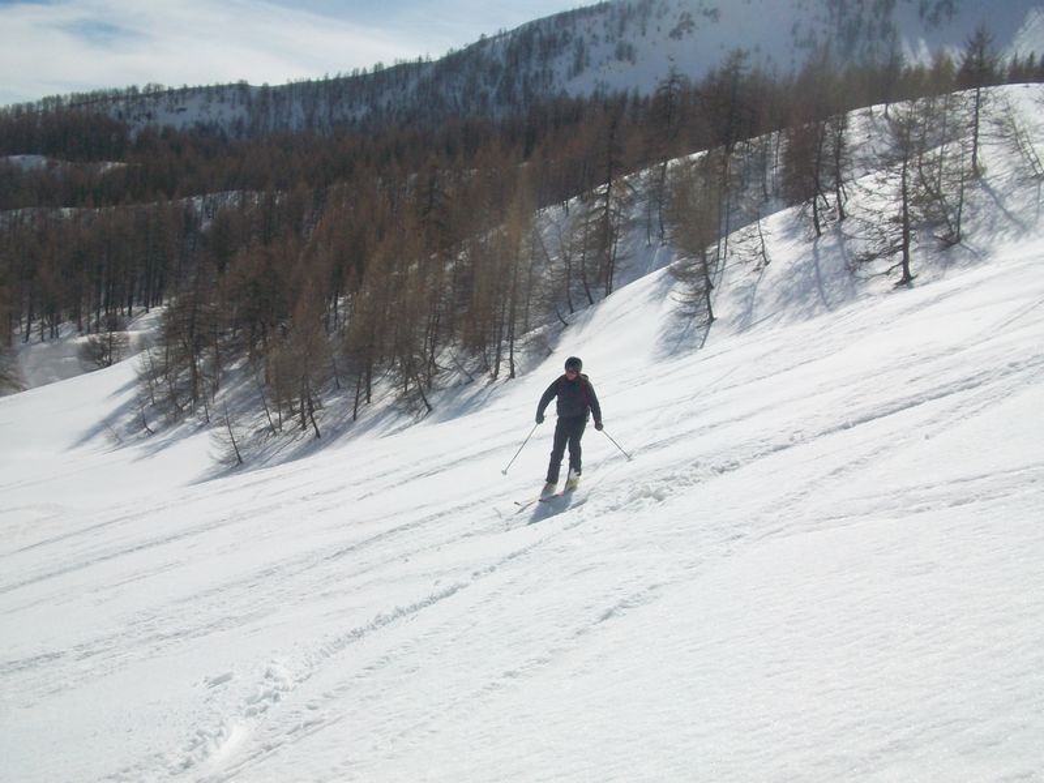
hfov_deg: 54.0
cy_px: 392
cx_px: 522
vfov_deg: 41.8
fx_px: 1025
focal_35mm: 34
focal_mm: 5.7
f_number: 5.5
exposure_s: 1/1401
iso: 80
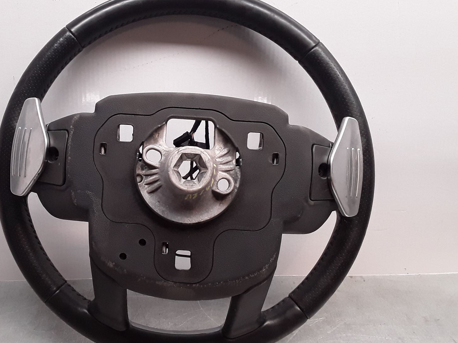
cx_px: 165
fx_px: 516
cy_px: 151
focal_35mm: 39
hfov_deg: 47.3
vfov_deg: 36.8
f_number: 1.9
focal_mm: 2.91
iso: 100
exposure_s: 1/100
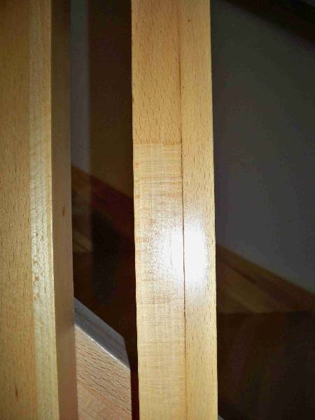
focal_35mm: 35
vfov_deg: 52.6
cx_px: 158
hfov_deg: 40.7
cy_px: 210
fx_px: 425
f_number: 3.1
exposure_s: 1/30
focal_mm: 6.3
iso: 200
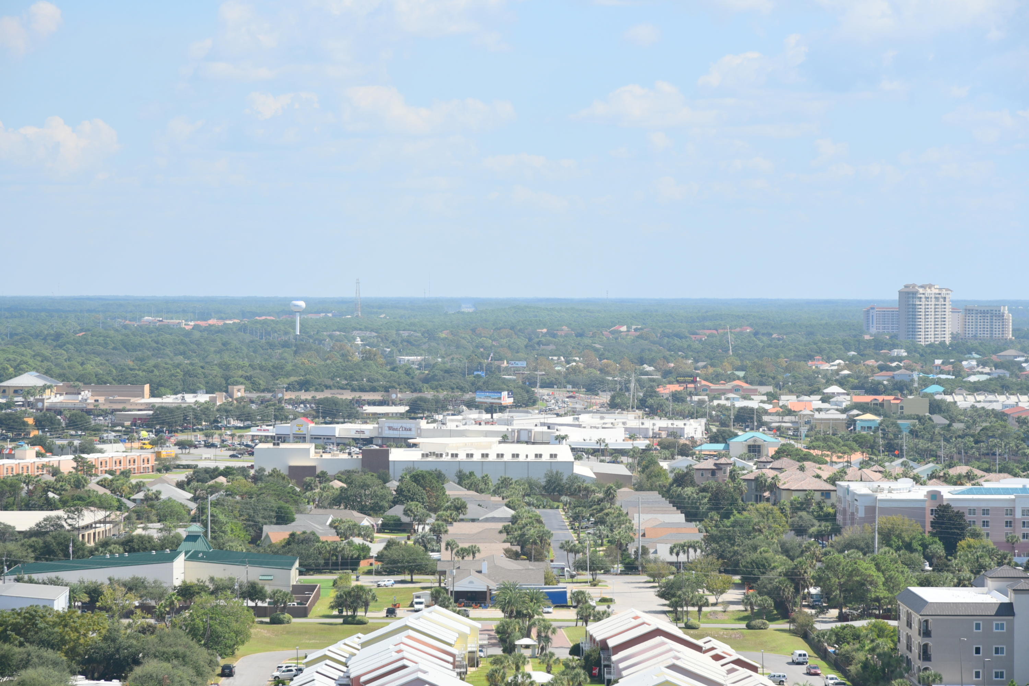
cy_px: 343
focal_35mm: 120
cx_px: 514
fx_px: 3430
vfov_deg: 11.4
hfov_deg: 17.1
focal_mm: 120
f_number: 7.1
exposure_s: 1/800
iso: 200
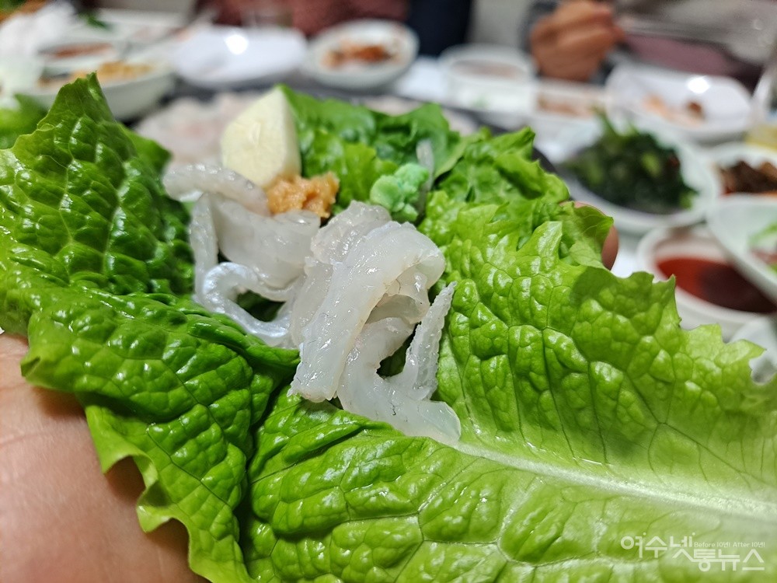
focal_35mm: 24
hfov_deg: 71.6
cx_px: 388
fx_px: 539
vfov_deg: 56.8
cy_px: 292
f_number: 1.8
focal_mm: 5.23
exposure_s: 1/60
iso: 200
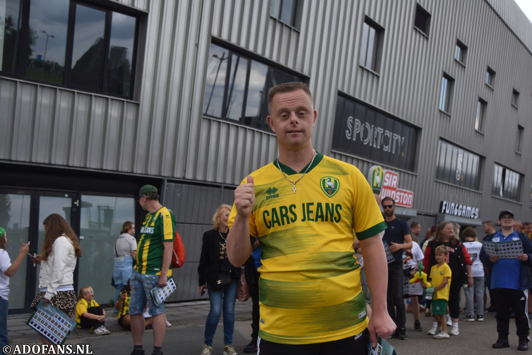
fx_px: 598
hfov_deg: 47.9
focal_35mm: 40
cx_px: 266
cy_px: 178
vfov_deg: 33.0
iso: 320
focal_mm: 27
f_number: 4.5
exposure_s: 1/1250
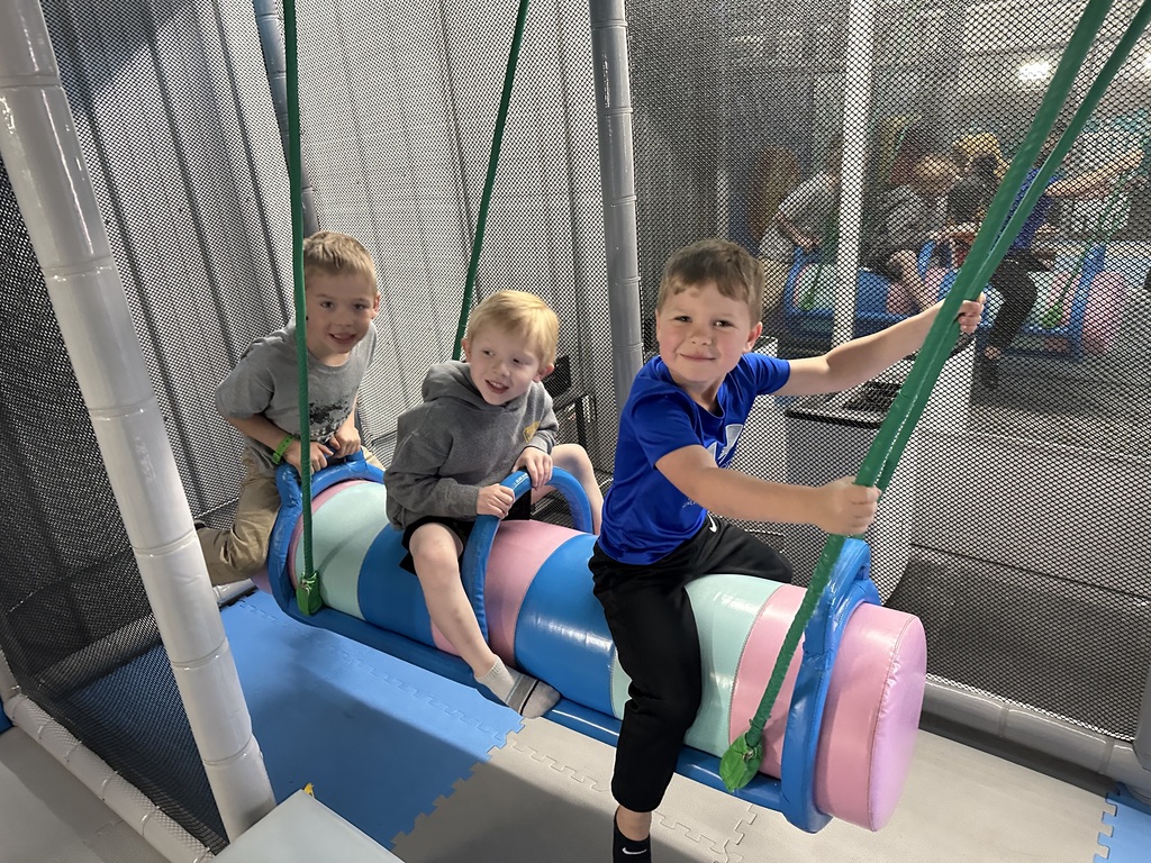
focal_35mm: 24
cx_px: 576
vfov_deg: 56.8
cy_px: 432
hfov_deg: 71.6
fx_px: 798
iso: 640
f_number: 1.78
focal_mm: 6.86
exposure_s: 1/60
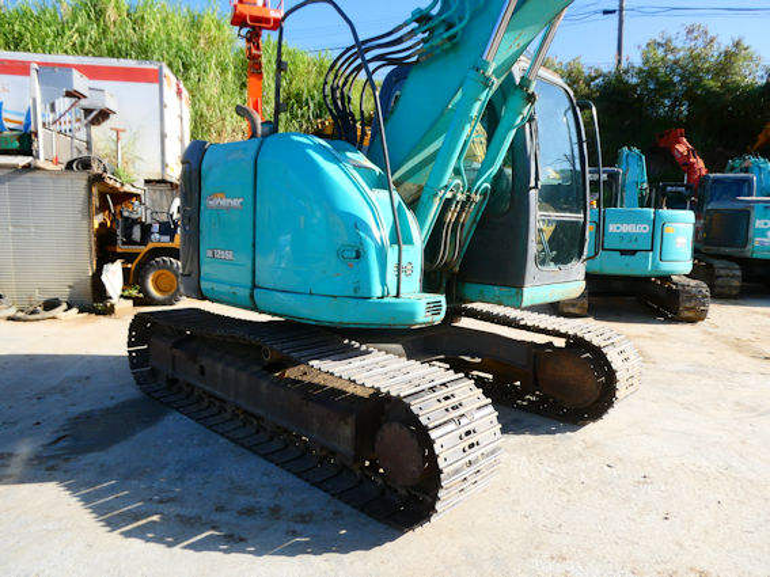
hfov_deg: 71.6
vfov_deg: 56.8
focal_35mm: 24
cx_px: 385
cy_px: 288
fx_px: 534
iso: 80
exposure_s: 1/640
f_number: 3.3
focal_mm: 4.3
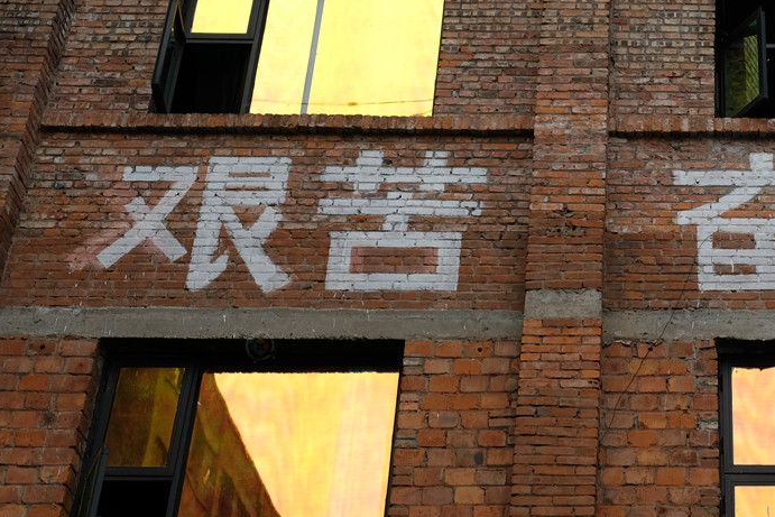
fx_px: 1636
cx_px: 718
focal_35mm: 76
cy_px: 128
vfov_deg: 17.8
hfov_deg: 25.7
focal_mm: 23.3
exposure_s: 1/350
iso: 200
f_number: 5.6
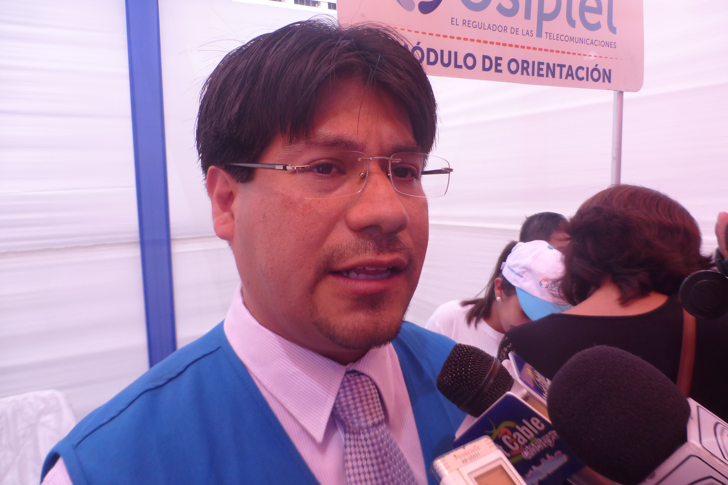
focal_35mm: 25
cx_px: 364
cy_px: 221
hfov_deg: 71.5
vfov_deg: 51.2
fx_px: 506
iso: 100
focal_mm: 4.3
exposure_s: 1/500
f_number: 3.3
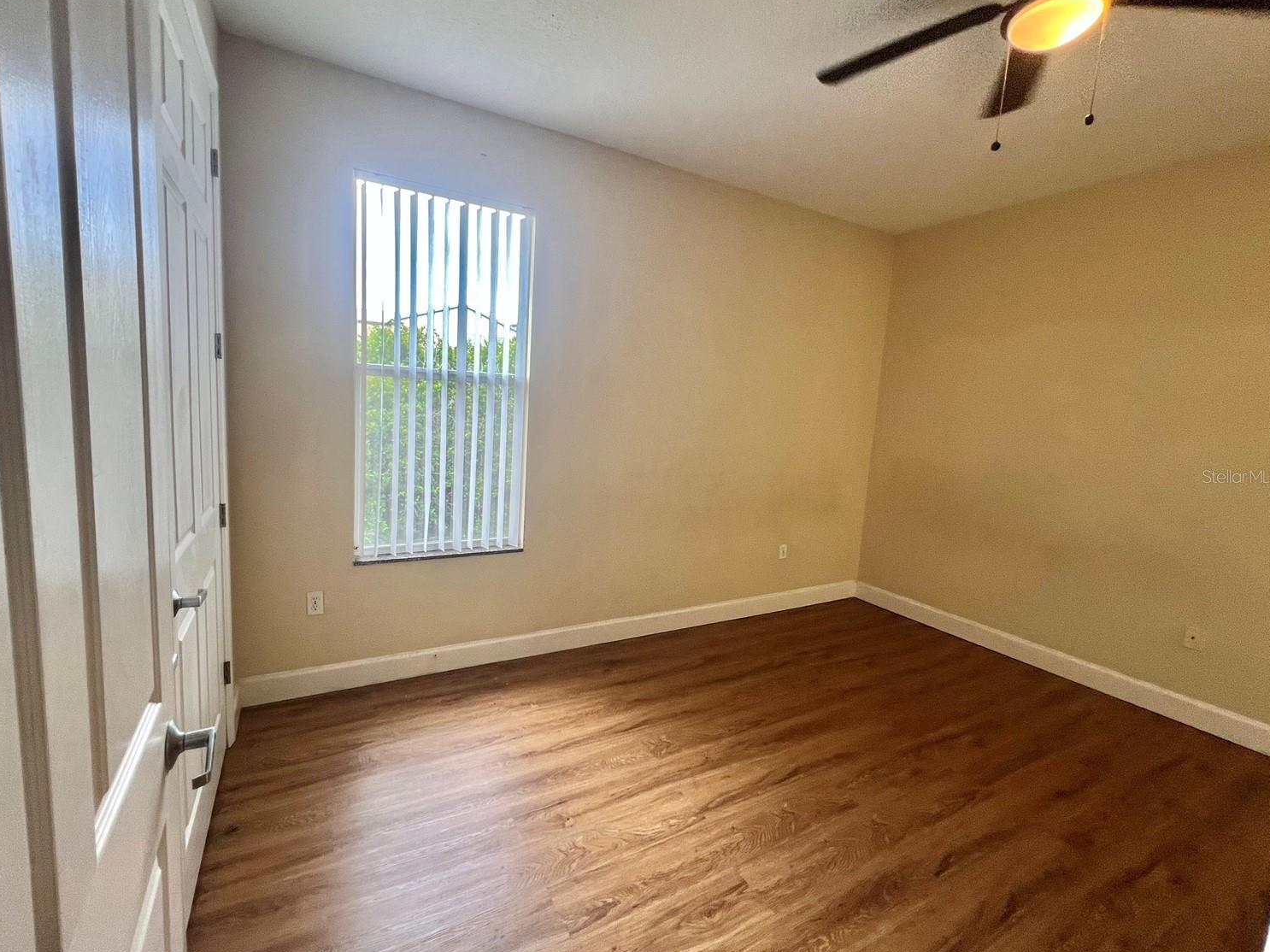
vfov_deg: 85.7
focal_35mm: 14
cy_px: 476
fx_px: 514
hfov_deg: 102.0
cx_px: 599
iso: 160
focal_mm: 1.57
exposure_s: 1/120
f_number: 1.8
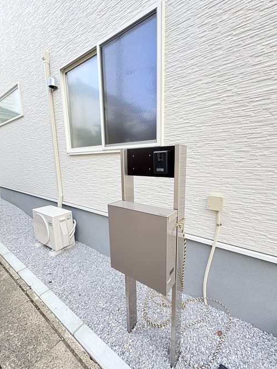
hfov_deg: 81.7
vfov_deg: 98.2
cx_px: 146
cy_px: 188
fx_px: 160
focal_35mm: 15
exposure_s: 1/123
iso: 40
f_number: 2.2
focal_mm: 2.22
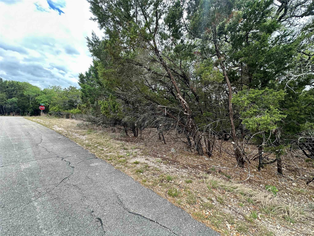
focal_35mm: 14
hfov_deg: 102.1
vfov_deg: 85.7
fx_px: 127
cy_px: 118
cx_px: 157
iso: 40
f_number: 2.2
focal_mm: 2.22
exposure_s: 1/290
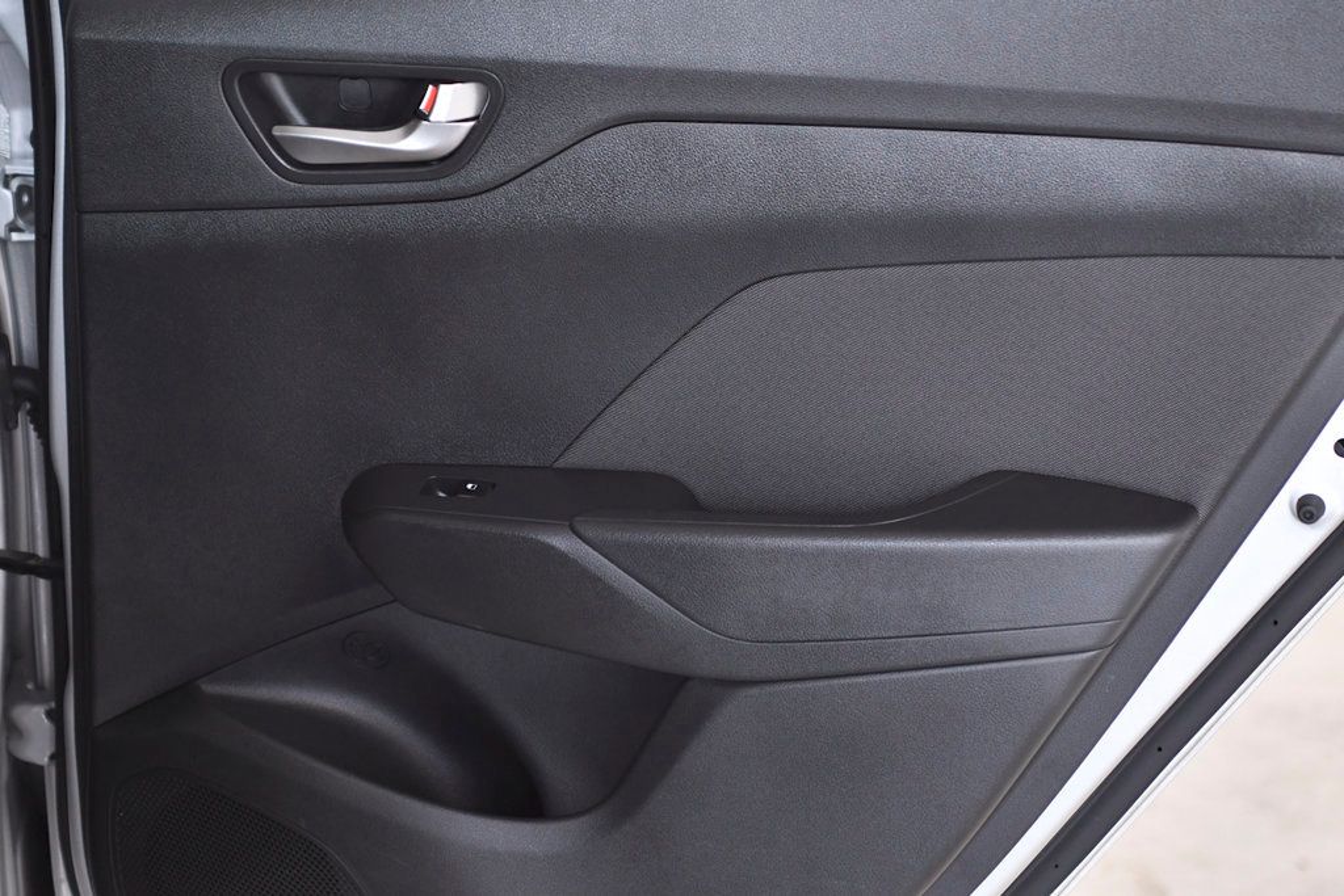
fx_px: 3472
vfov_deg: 14.7
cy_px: 448
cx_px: 672
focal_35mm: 93
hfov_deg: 21.9
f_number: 3.5
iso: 1250
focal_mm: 62
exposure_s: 1/640
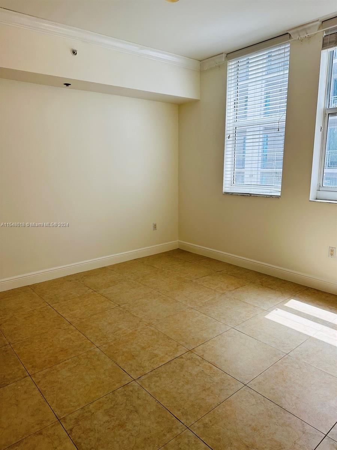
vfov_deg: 71.6
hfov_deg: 56.8
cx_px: 168
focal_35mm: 24
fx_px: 312
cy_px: 225
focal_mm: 6.86
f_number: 1.78
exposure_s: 1/489
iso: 80
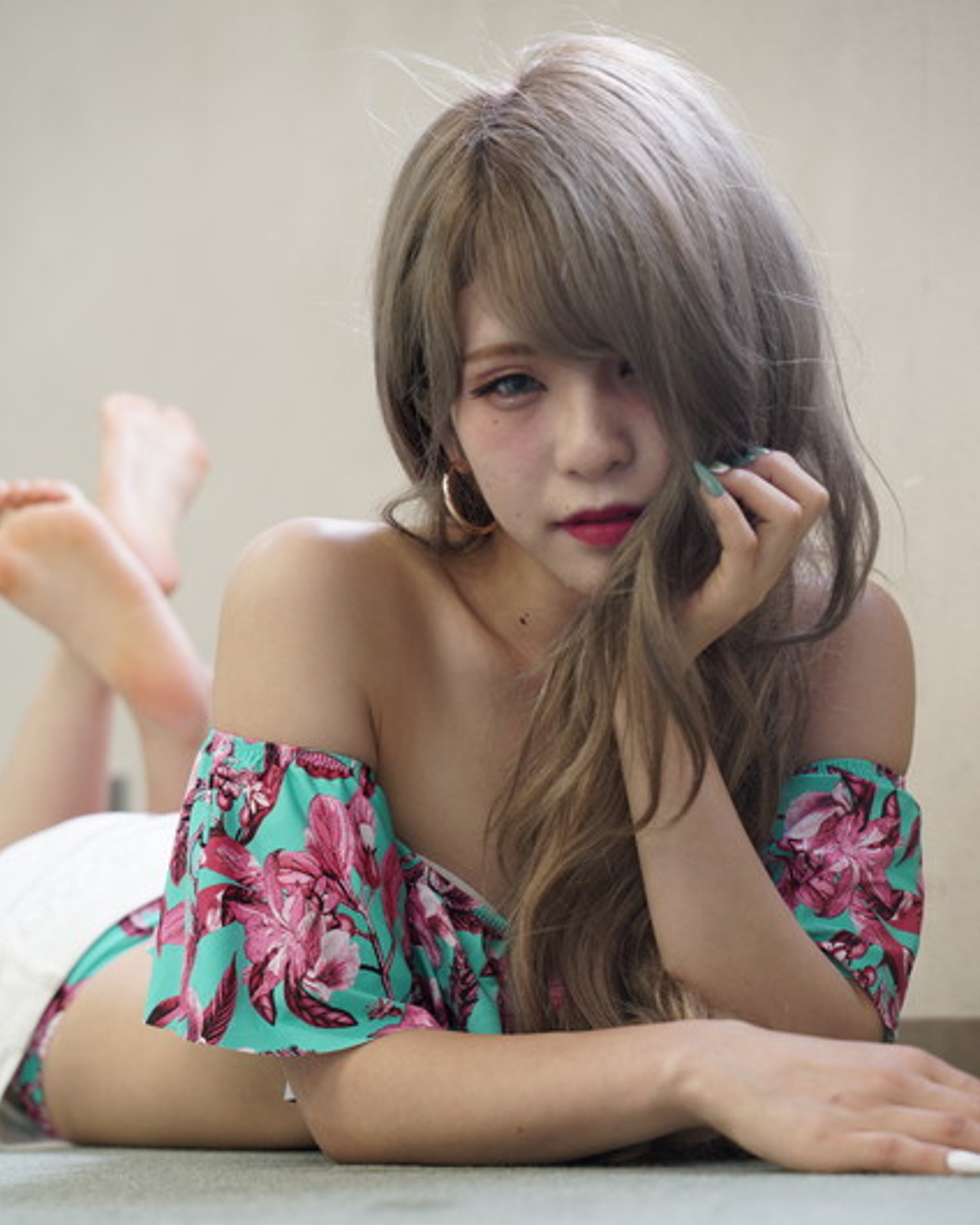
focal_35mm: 85
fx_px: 3082
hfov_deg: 18.1
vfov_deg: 22.4
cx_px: 489
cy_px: 735
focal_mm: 75
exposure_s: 1/100
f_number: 4.5
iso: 800
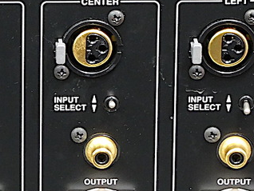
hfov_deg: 4.8
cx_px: -116
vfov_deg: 3.7
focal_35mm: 407
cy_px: 107
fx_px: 2989
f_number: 6.3
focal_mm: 24.2
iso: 400
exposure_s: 1/3.2
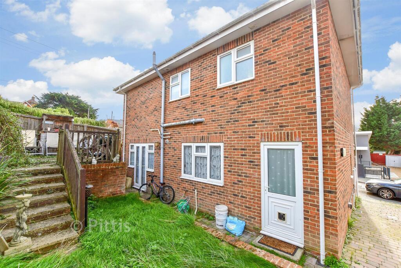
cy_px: 134
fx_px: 167
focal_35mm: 15
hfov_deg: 100.4
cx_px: 200
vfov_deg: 77.3
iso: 250
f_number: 8
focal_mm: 10
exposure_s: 1/125
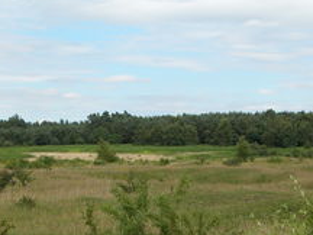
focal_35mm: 100
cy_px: 189
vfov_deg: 14.7
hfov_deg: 19.6
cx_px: 116
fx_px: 904
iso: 100
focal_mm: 13.7
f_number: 6.2
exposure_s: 1/300
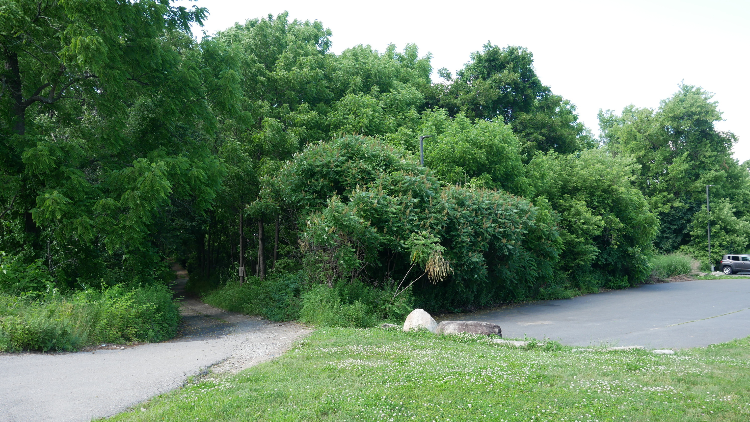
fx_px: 537
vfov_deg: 42.6
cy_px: 264
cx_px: 382
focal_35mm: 27
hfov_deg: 69.9
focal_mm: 12
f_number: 4.5
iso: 200
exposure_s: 1/160
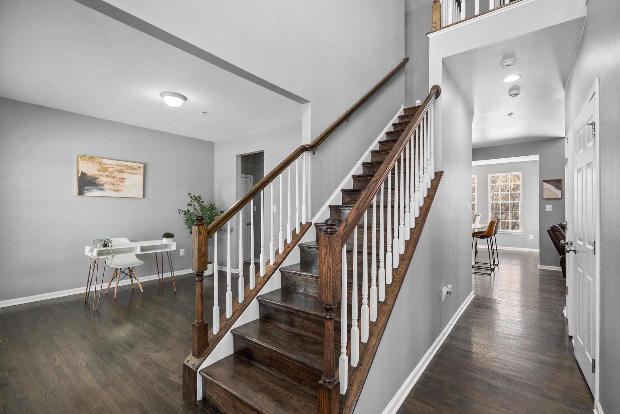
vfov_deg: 73.8
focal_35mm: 16
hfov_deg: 96.7
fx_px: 276
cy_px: 207
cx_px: 310
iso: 800
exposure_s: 1/25
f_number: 4
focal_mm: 16
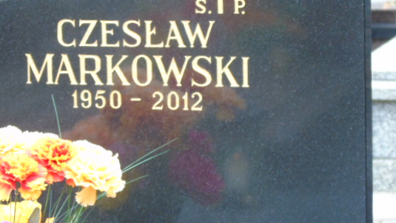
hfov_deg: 11.6
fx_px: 1943
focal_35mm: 185
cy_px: 125
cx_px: 162
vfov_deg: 6.6
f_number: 4.7
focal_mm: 25
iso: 400
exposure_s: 1/125
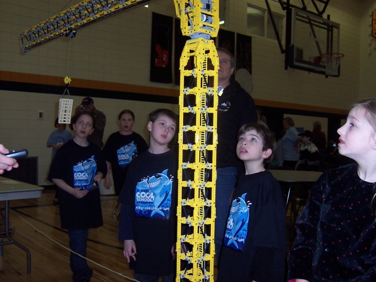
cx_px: 190
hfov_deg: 49.0
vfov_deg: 37.7
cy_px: 144
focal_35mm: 38
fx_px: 413
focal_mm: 5.6
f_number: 2.8
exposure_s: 1/60
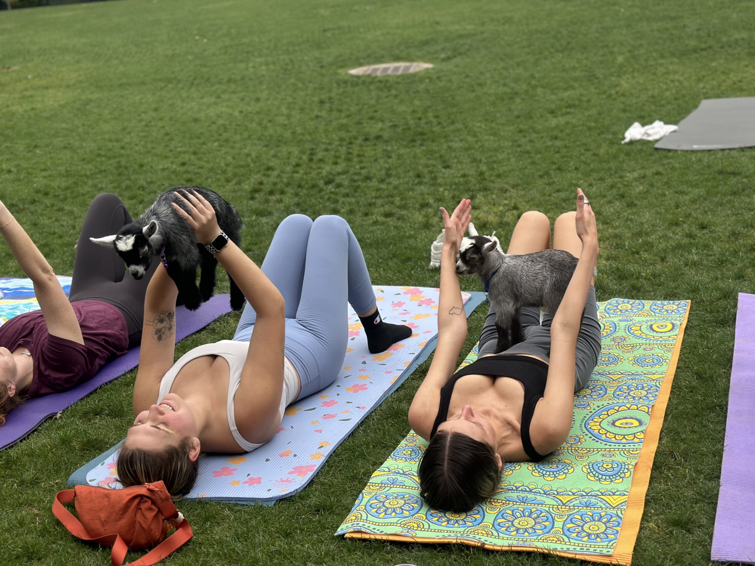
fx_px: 1047
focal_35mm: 48
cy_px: 283
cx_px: 378
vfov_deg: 30.3
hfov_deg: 39.7
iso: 80
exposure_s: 1/444
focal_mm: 6.86
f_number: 1.78
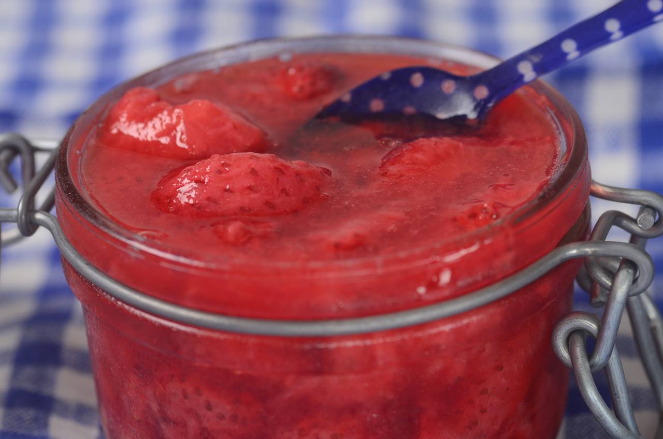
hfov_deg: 13.1
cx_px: 332
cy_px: 220
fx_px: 2895
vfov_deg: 8.7
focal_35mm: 158
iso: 100
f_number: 5.6
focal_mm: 105
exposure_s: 1/125
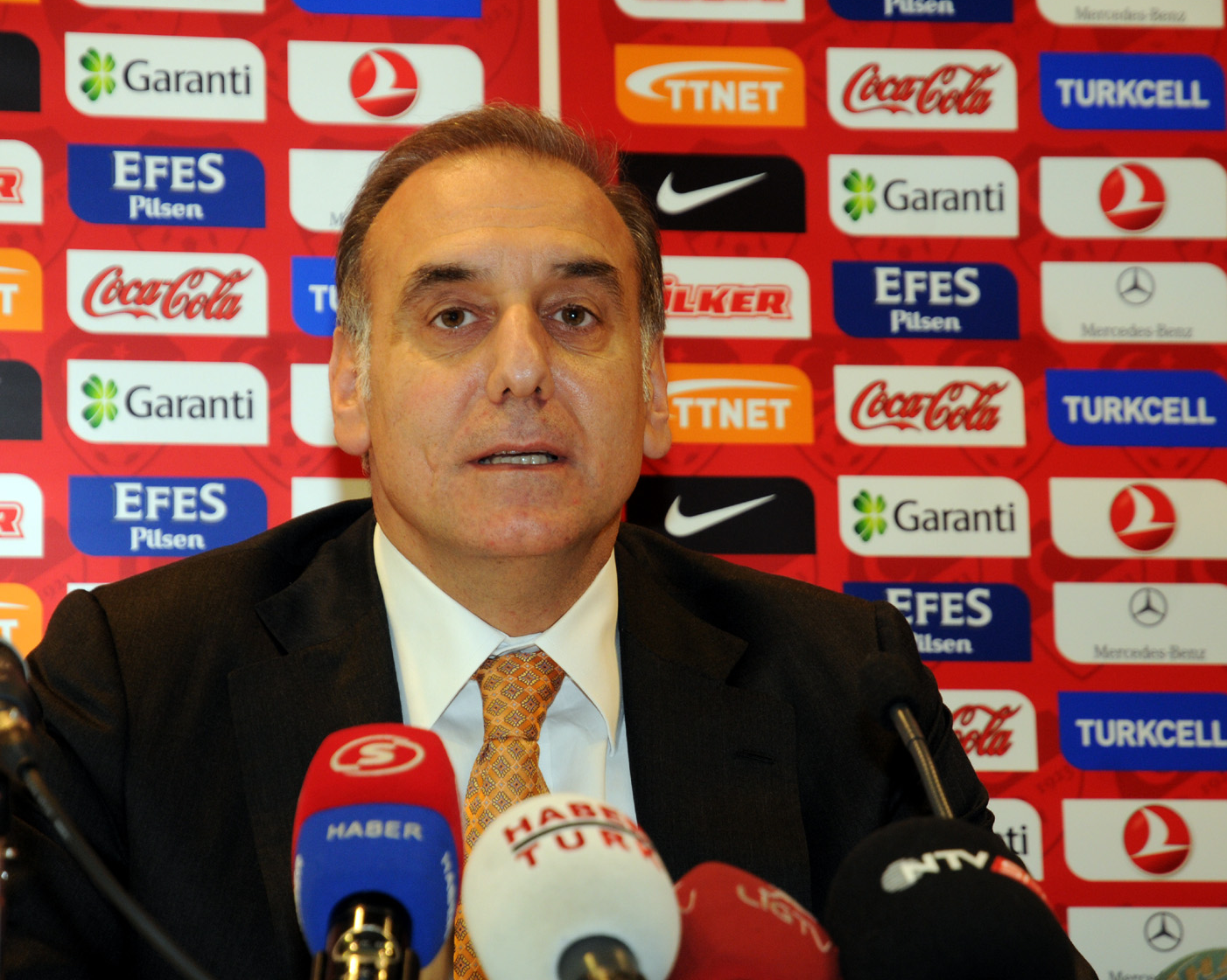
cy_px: 487
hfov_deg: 14.5
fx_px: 4829
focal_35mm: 133
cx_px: 576
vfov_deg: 11.6
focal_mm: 78
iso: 500
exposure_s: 1/60
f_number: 5.6
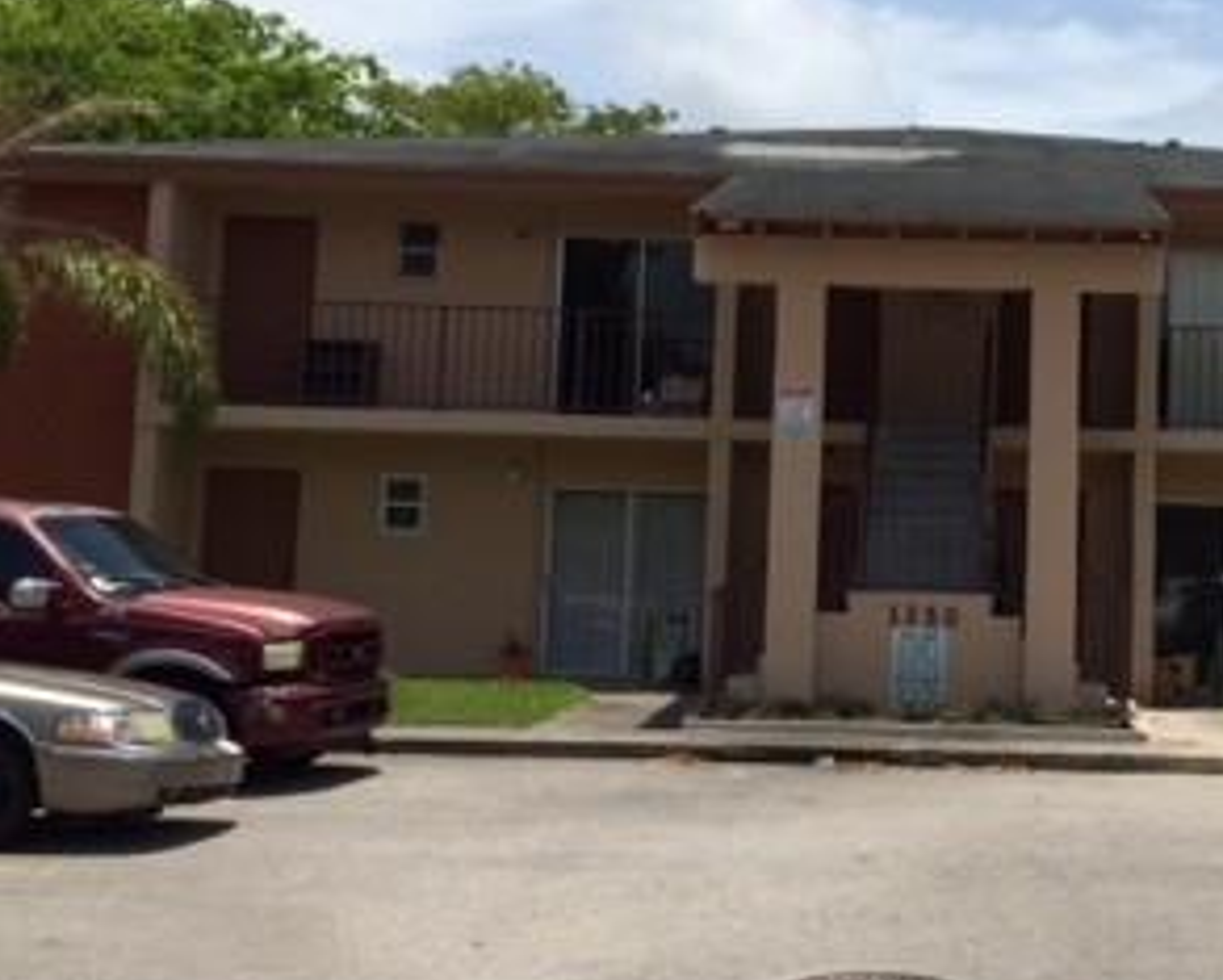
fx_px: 2246
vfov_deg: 24.5
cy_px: 306
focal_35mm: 62
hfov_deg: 29.7
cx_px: 1001
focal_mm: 4.15
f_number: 2.2
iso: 32
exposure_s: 1/3731
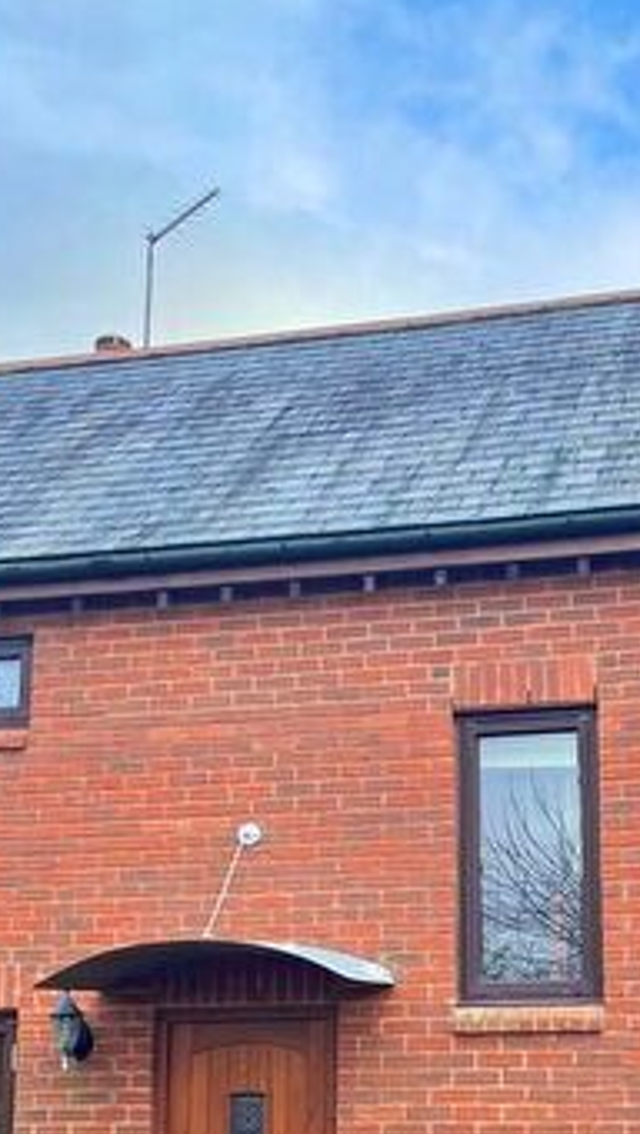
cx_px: 427
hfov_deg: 21.4
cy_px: 752
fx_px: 1684
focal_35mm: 56
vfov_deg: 36.8
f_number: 1.6
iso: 32
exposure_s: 1/335
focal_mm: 5.1
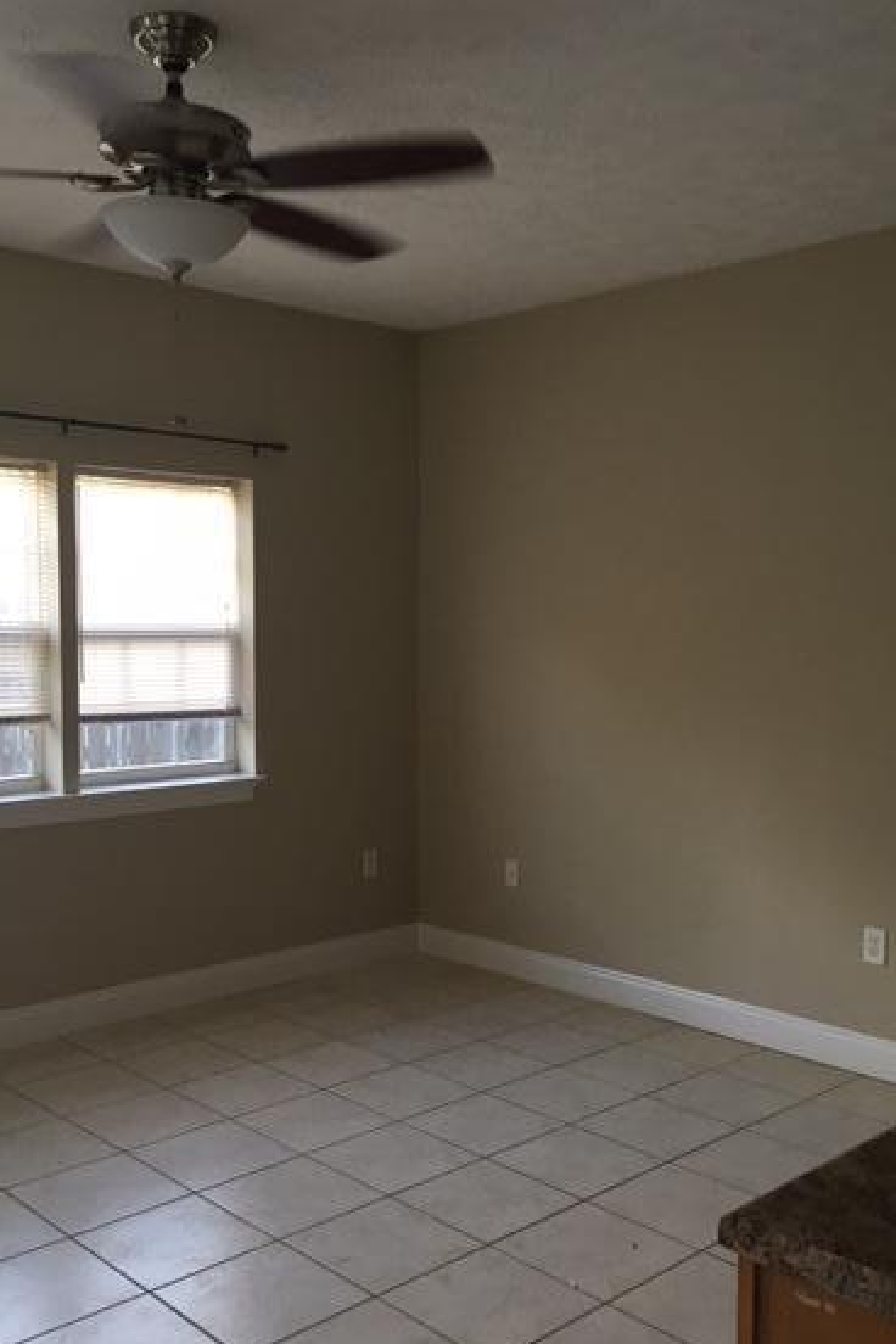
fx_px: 1307
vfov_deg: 54.4
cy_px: 730
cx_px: 409
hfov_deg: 37.8
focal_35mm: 35
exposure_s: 1/30
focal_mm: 4.15
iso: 64
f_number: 2.2
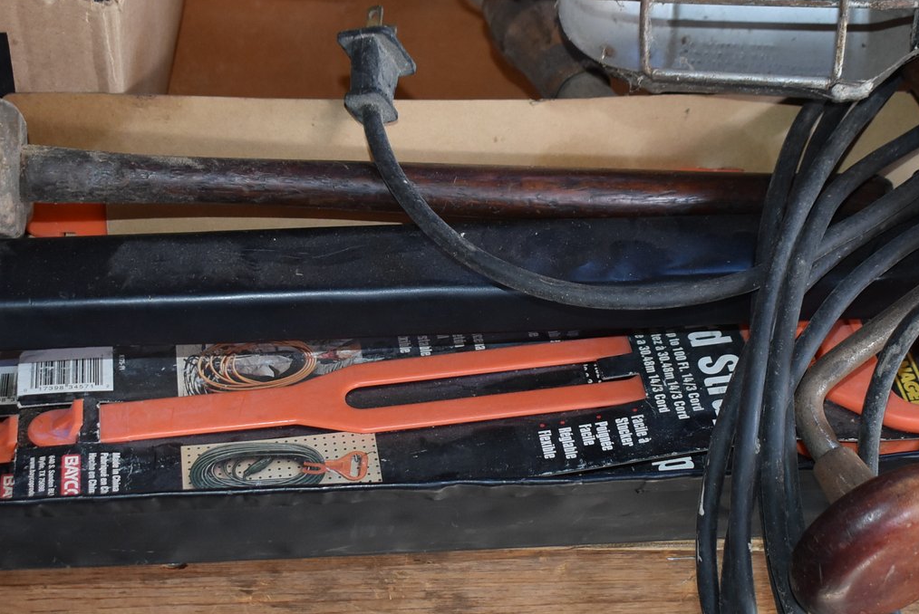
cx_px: 464
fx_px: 1861
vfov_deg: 18.7
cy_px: 360
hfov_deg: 27.7
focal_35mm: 73
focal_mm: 29
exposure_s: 1/125
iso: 1000
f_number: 4.2
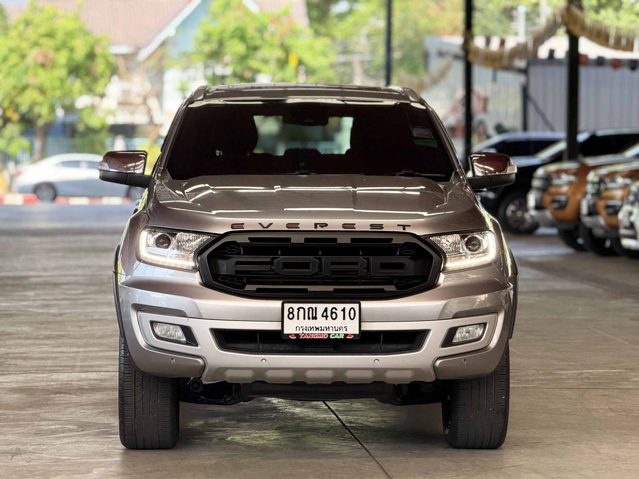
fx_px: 2215
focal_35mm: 120
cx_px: 320
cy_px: 240
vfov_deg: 12.3
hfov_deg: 16.4
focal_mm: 15.66
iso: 64
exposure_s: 1/121
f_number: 2.8
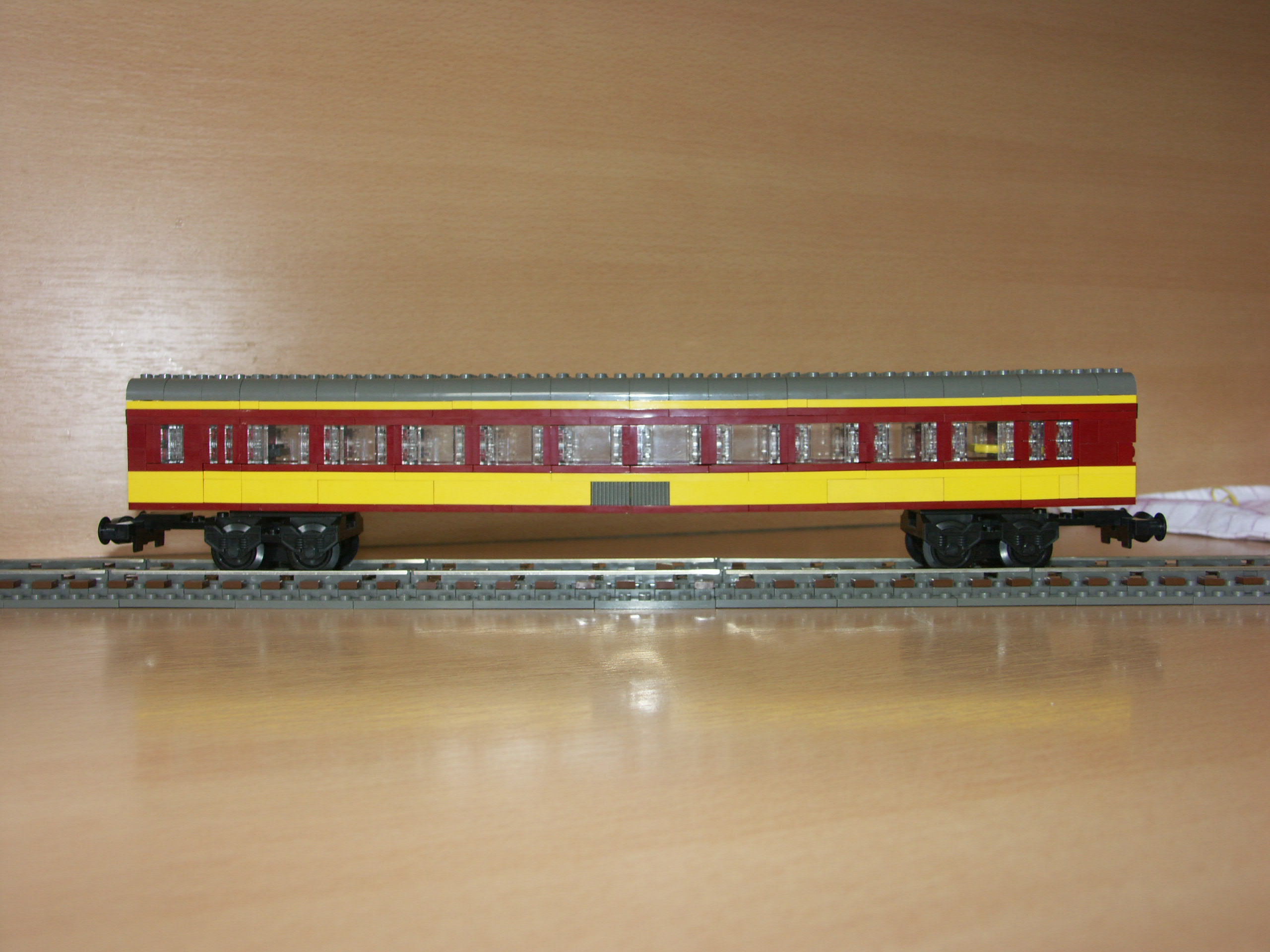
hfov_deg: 55.4
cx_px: 635
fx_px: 1211
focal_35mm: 33
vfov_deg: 42.9
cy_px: 476
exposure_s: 1/50
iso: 100
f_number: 3.2
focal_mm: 8.4
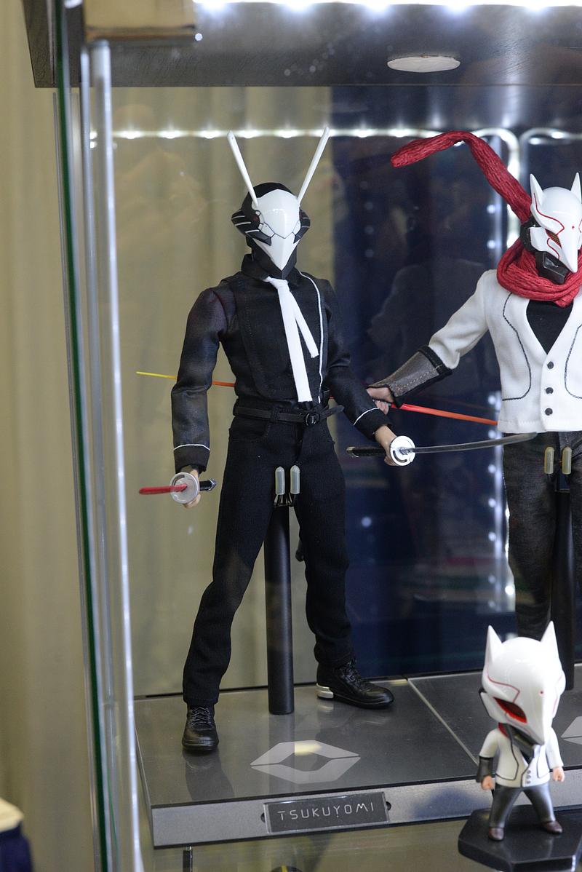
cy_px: 436
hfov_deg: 27.0
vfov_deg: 39.6
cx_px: 291
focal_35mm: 50
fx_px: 1211
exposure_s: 1/100
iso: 3200
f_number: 7.1
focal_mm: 50
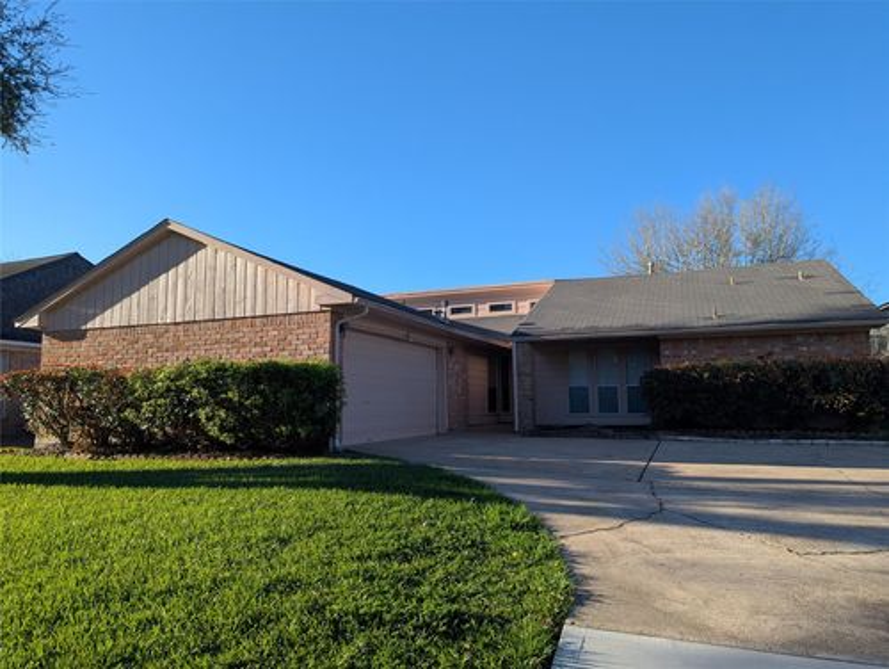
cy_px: 334
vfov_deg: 56.9
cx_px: 444
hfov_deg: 71.5
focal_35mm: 24
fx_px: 617
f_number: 1.85
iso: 44
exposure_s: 1/1029
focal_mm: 6.81
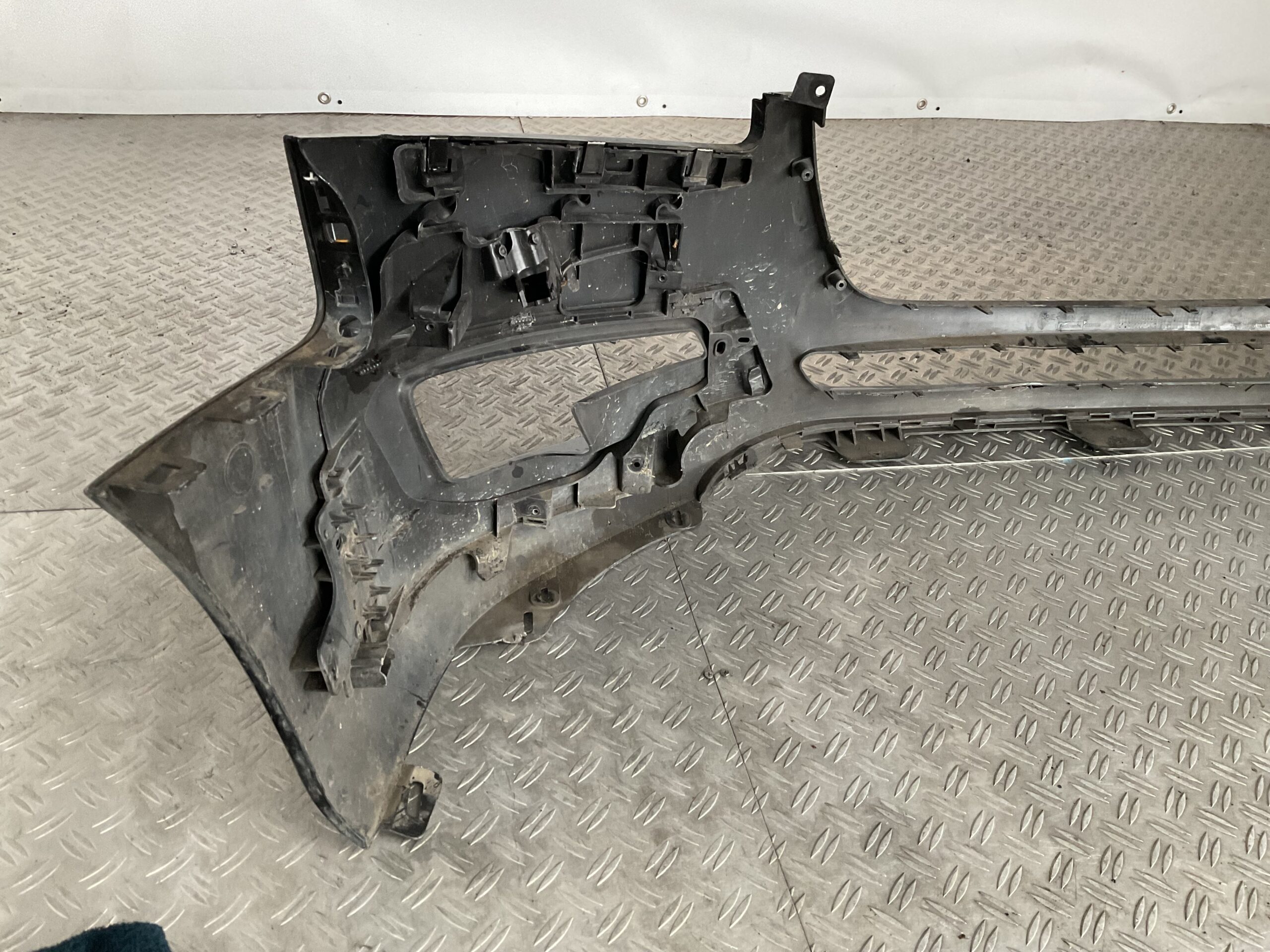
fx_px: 1064
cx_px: 635
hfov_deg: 61.7
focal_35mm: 29
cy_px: 476
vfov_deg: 48.2
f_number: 1.8
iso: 125
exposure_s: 1/50
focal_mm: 3
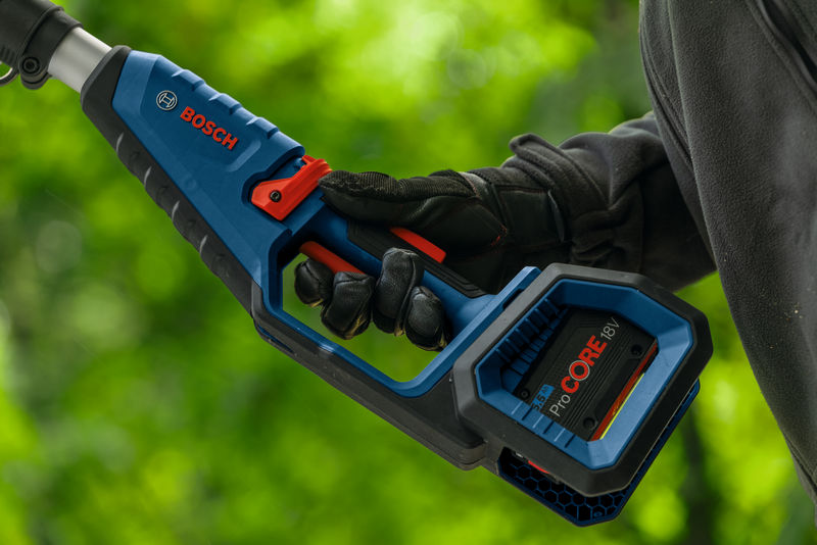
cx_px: 408
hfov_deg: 14.6
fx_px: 3178
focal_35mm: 140
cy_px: 272
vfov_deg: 9.8
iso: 800
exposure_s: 1/60
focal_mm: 140
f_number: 3.8
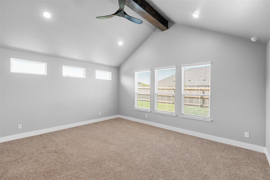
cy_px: 90
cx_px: 135
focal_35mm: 16
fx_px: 120
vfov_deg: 73.7
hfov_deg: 96.7
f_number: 8
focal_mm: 16
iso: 400
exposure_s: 1/6
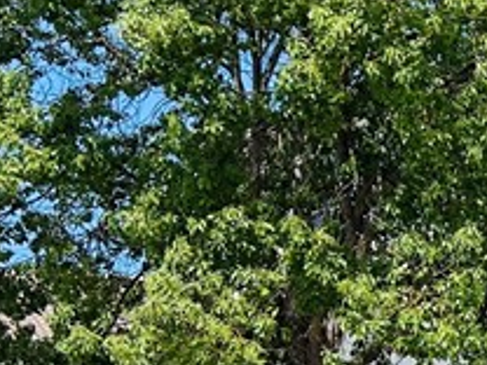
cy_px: 314
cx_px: 948
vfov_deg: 11.5
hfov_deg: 13.4
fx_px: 1801
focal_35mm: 128
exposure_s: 1/3460
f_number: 1.5
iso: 50
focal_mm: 5.7
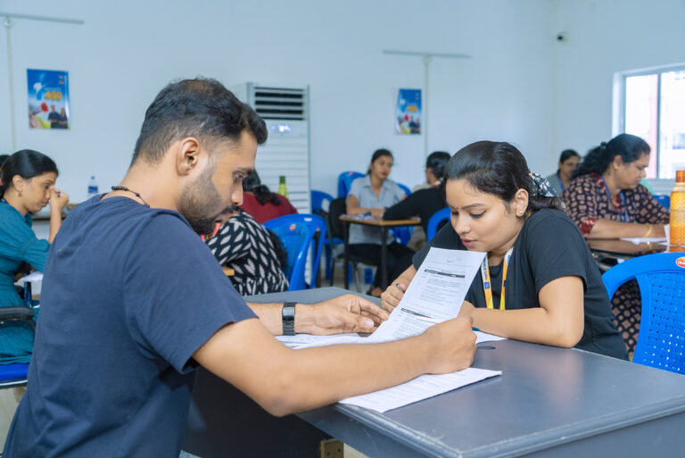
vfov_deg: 34.3
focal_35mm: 39
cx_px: 342
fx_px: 742
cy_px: 229
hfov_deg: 49.5
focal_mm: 39
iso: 640
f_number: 4
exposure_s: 1/200
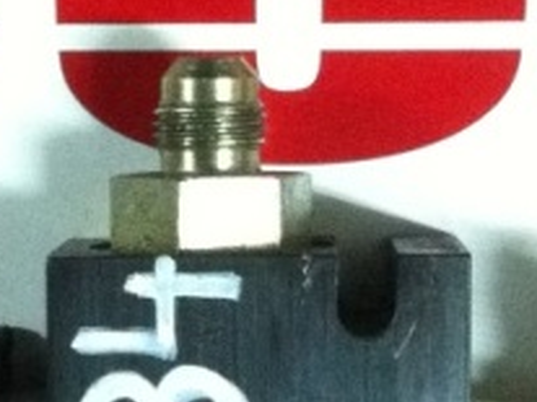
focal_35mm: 173
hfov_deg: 11.4
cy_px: 401
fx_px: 2682
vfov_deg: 8.5
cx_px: 169
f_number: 2.8
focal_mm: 3.85
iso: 640
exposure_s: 1/17
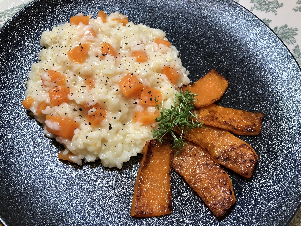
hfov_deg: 63.4
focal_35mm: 28
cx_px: 150
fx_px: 243
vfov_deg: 49.7
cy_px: 113
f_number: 1.8
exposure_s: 1/33
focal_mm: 4
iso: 32
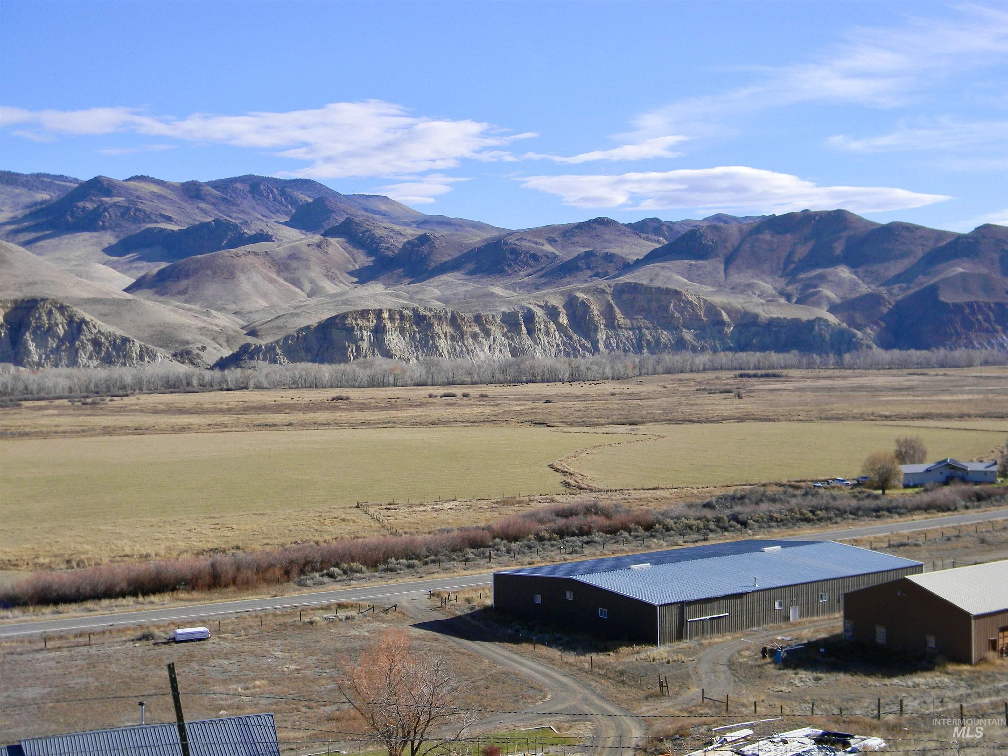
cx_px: 504
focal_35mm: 47
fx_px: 1369
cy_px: 378
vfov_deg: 30.9
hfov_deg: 40.4
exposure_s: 1/600
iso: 80
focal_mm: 8.6
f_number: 3.9
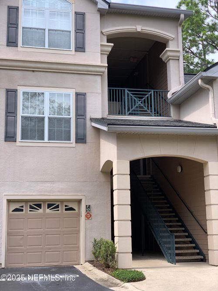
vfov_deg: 36.8
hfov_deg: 28.0
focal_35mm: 52
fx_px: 437
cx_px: 109
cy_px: 146
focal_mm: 6
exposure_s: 1/363
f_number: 2.4
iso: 16
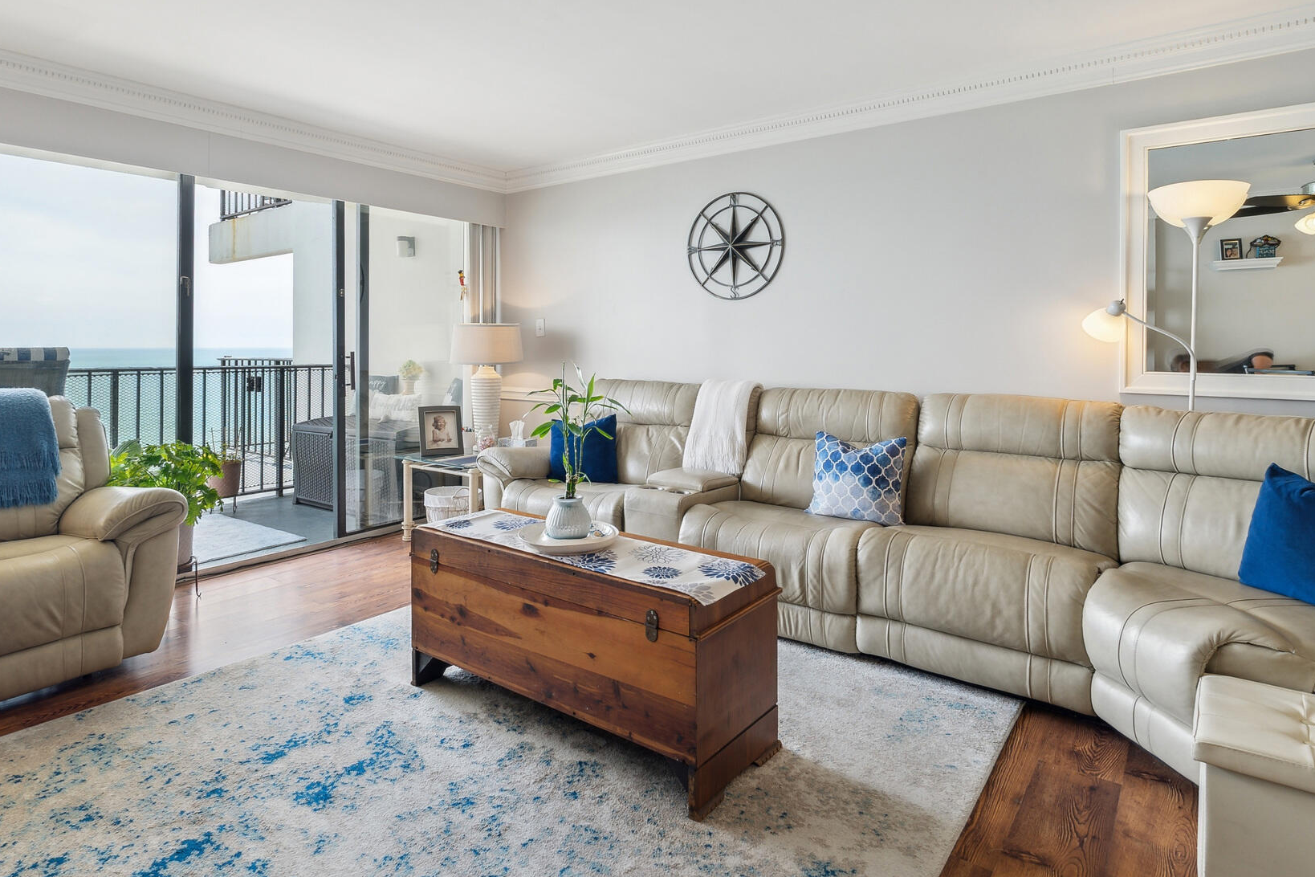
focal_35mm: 21
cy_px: 359
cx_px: 580
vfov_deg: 60.0
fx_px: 753
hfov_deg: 81.9
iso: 400
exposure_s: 1/40
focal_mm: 16.5
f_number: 7.1
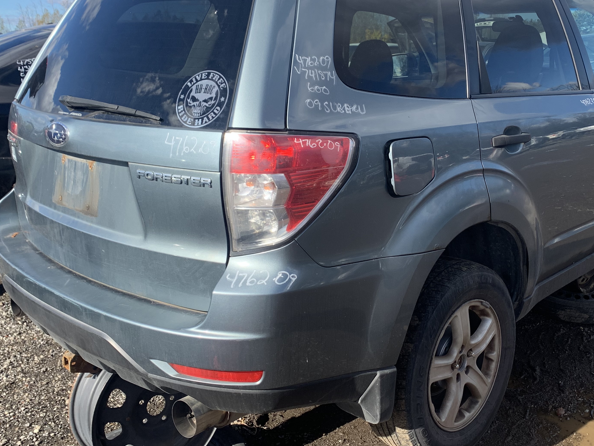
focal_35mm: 38
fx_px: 652
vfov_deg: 37.6
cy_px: 187
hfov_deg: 48.6
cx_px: 363
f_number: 1.8
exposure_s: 1/1163
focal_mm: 4.25
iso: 25
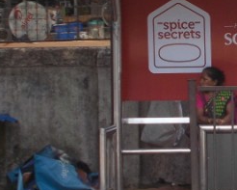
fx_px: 1424
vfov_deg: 7.6
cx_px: 299
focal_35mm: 203
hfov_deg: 9.4
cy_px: 18
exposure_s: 1/160
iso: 80
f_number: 4.5
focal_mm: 9
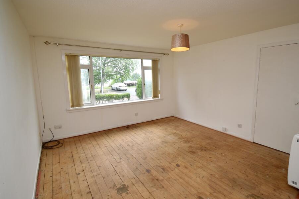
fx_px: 141
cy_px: 96
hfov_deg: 93.2
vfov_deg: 70.4
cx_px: 159
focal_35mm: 17
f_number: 4.5
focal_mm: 10
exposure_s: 1/80
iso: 100
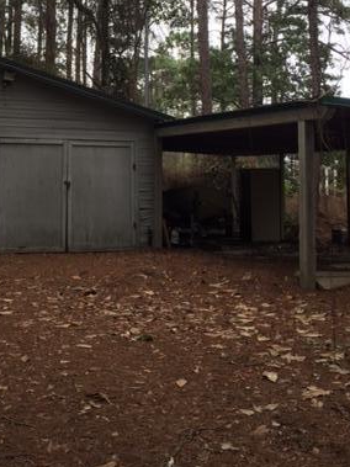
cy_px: 118
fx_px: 661
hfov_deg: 29.2
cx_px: 85
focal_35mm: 49
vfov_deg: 38.0
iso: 32
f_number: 2.2
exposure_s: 1/338
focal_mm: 4.15
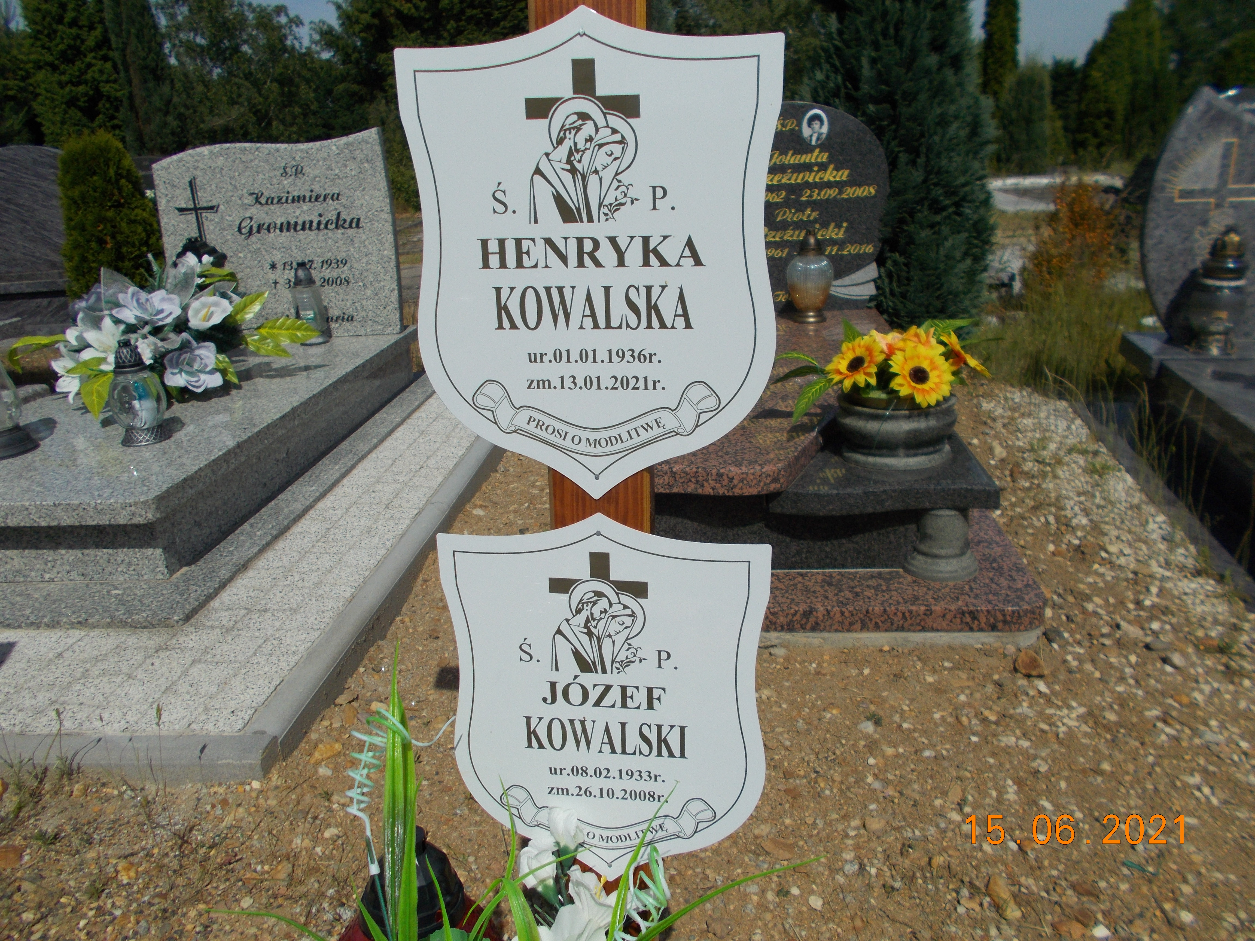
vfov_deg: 53.1
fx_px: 943
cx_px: 628
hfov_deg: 67.3
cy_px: 470
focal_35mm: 26
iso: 80
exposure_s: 1/640
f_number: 8
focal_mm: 4.6
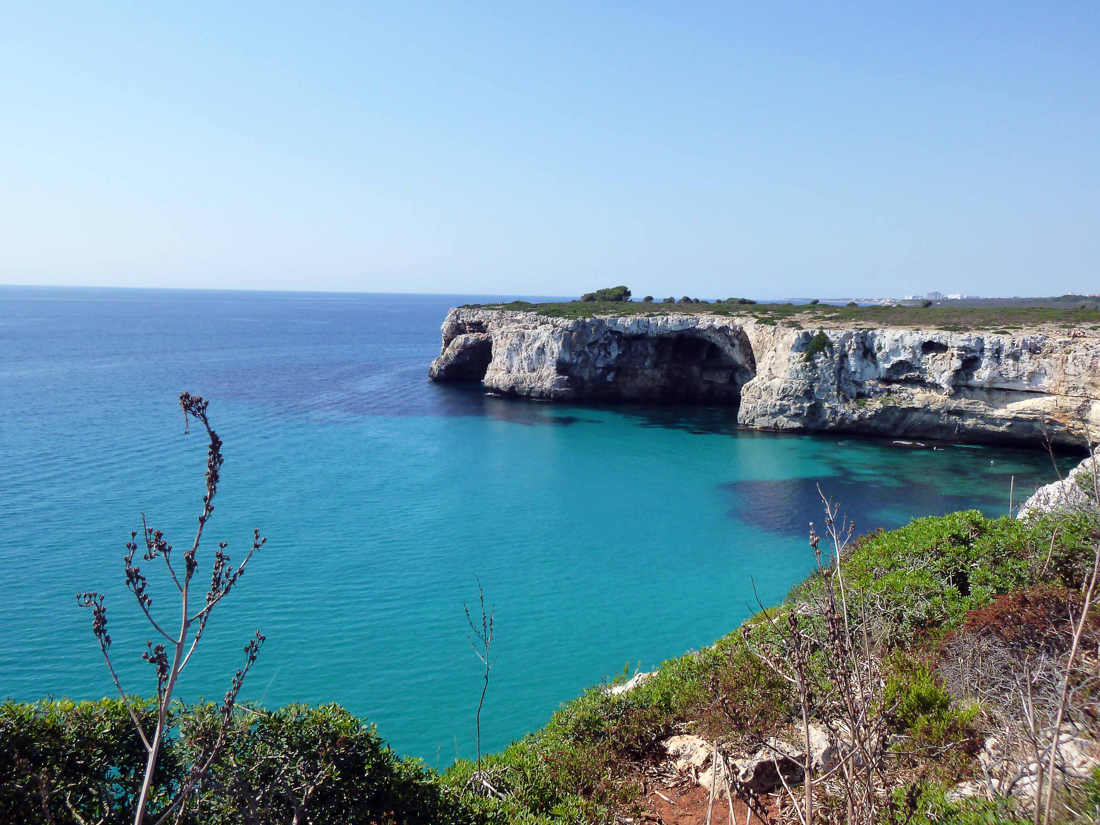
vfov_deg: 46.7
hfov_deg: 59.9
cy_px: 368
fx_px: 953
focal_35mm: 30
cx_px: 504
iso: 160
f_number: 3.9
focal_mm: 4.5
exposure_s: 1/640
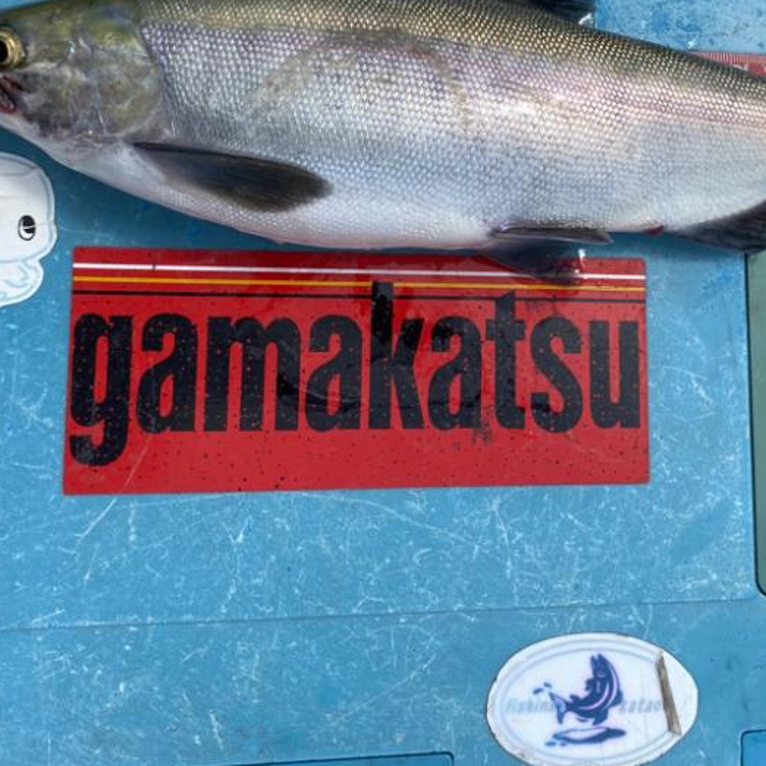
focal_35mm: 44
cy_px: 227
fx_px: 1102
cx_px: 481
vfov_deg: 37.7
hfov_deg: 38.1
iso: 32
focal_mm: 4.25
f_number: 1.8
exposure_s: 1/3125
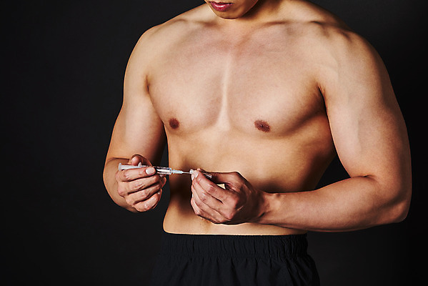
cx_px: 214
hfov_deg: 19.4
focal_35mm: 105
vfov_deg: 13.1
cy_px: 143
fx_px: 1249
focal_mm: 105
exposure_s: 1/125
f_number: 22
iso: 100
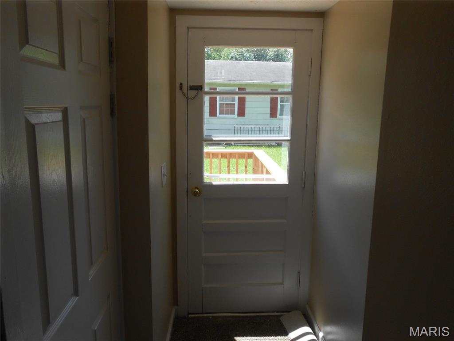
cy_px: 170
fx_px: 341
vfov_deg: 53.1
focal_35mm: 26
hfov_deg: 67.3
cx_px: 227
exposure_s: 1/250
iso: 125
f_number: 3.5
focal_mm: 4.6
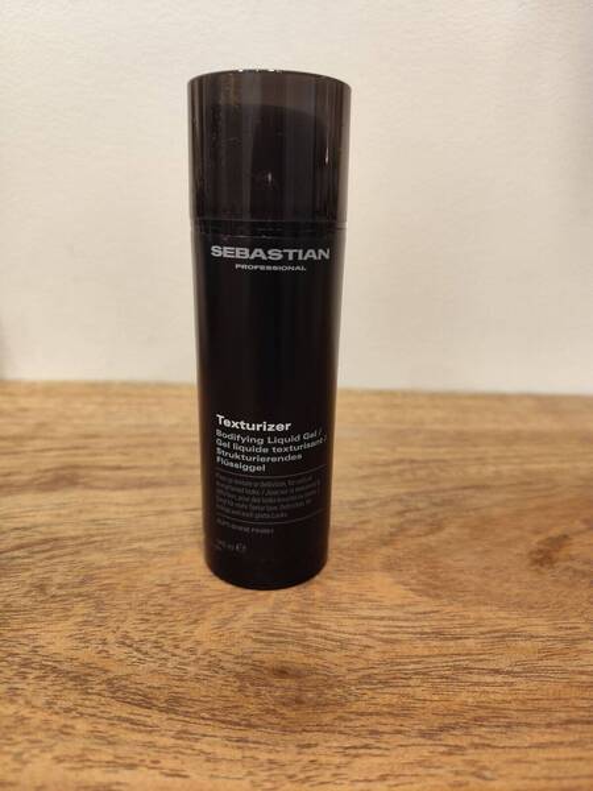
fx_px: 525
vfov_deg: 73.9
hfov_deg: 58.9
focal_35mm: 23
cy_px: 396
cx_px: 296
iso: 800
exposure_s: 1/100
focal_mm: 6.19
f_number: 1.65
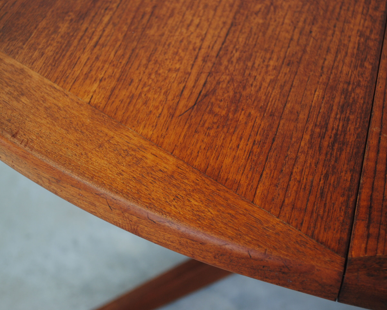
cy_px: 155
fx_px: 682
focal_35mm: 60
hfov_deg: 31.7
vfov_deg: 25.6
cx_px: 202
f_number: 5
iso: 200
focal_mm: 35
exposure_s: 1/80
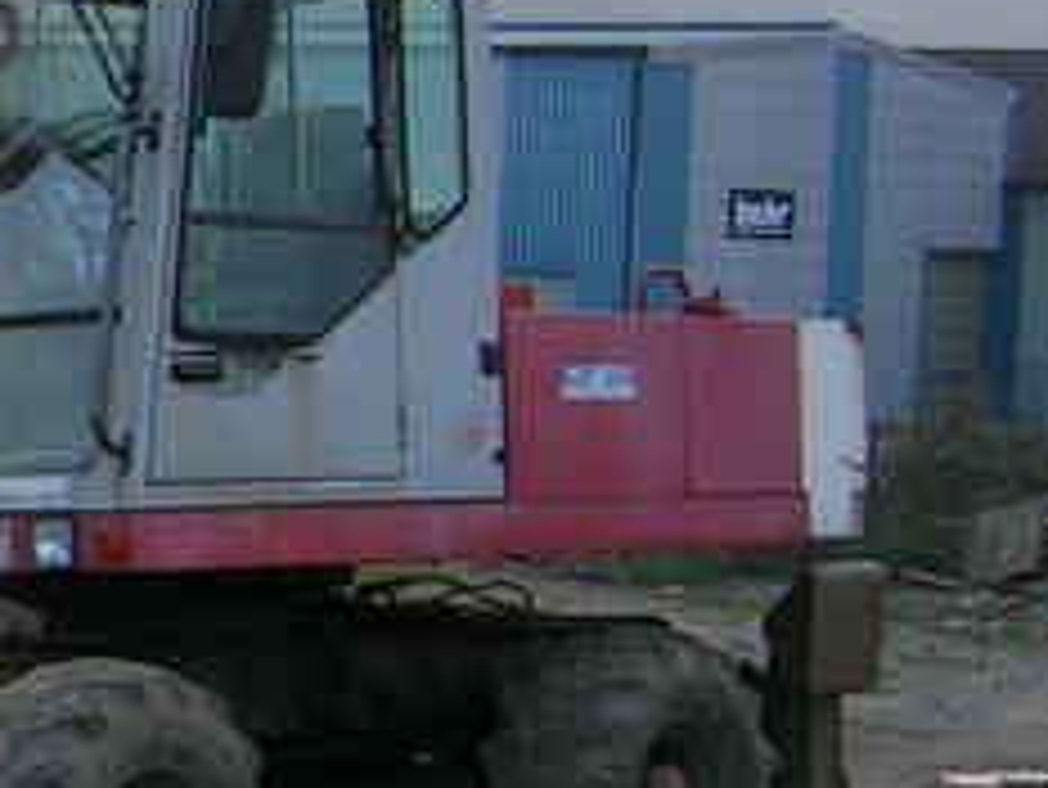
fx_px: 3635
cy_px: 495
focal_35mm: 120
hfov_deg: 14.7
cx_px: -720
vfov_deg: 12.3
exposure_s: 1/181
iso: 50
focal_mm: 5.4
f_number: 2.8
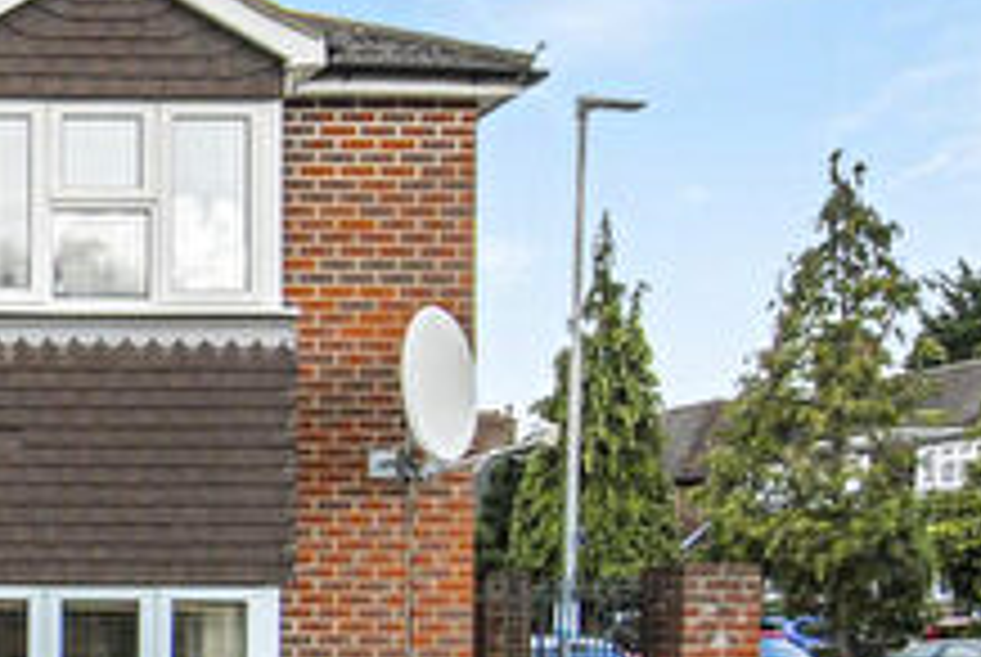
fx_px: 1708
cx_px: -234
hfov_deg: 27.6
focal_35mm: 63
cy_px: 590
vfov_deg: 21.3
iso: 400
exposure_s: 1/500
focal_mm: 13
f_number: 5.6
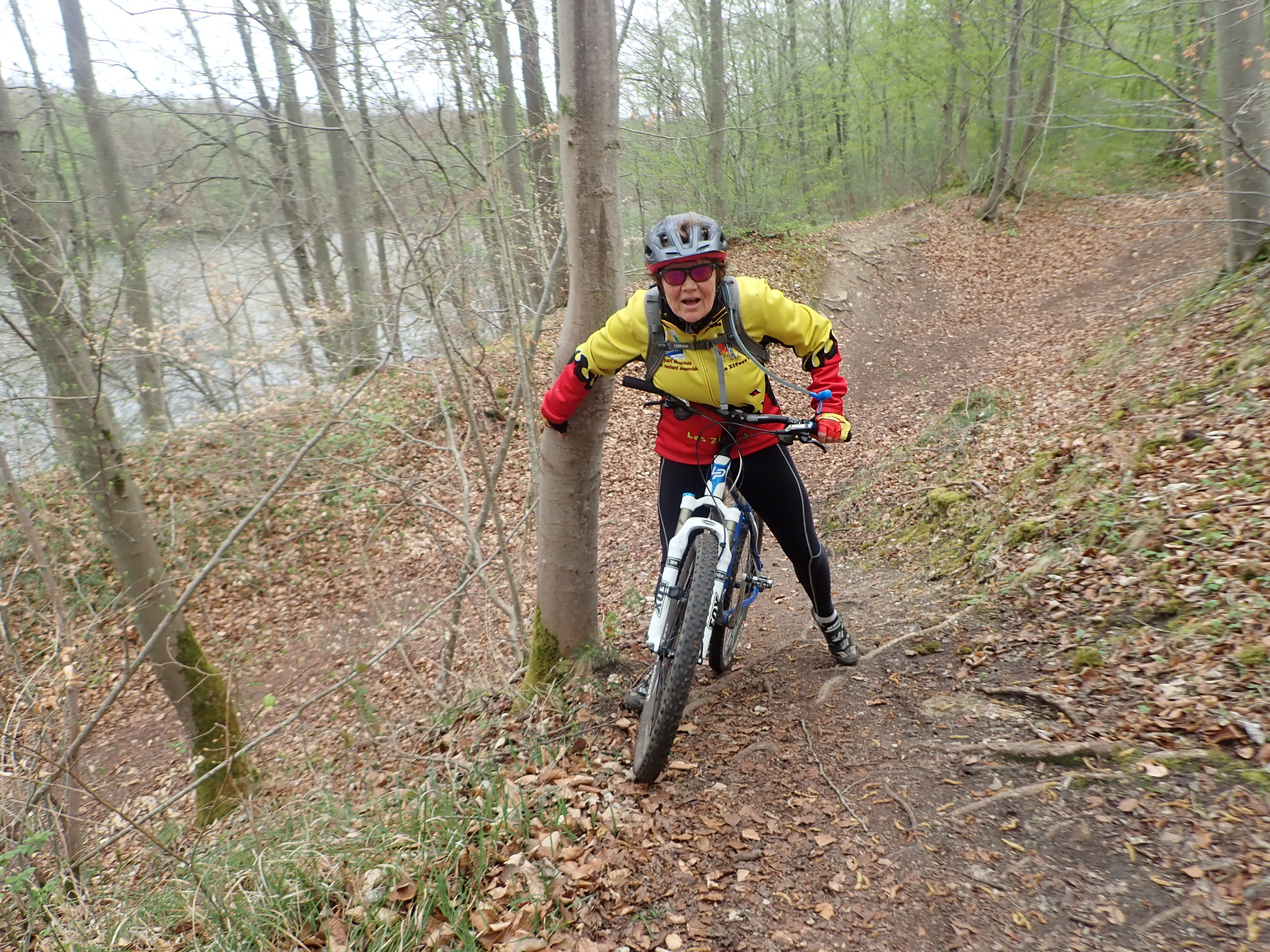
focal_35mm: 25
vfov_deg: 54.9
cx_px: 635
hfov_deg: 69.4
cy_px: 476
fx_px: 917
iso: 100
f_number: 2.8
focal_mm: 4.5
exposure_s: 1/200
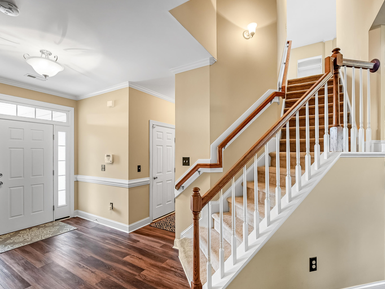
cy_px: 152
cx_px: 183
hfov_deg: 91.0
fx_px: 189
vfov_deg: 74.7
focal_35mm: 17
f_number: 8
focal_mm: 14
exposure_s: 1/3.33
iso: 250
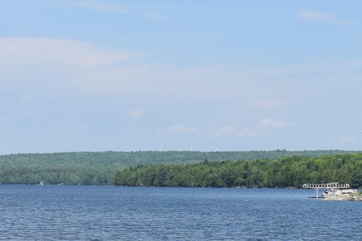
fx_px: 1297
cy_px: 175
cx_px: -58
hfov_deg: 15.4
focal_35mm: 129
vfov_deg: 10.6
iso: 360
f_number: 11
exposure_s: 1/500
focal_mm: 20
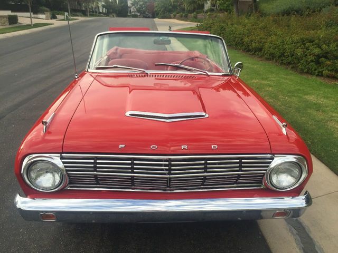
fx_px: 283
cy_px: 126
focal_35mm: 29
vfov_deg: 48.2
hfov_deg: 61.7
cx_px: 169
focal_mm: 4.15
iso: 32
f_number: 2.2
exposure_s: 1/488
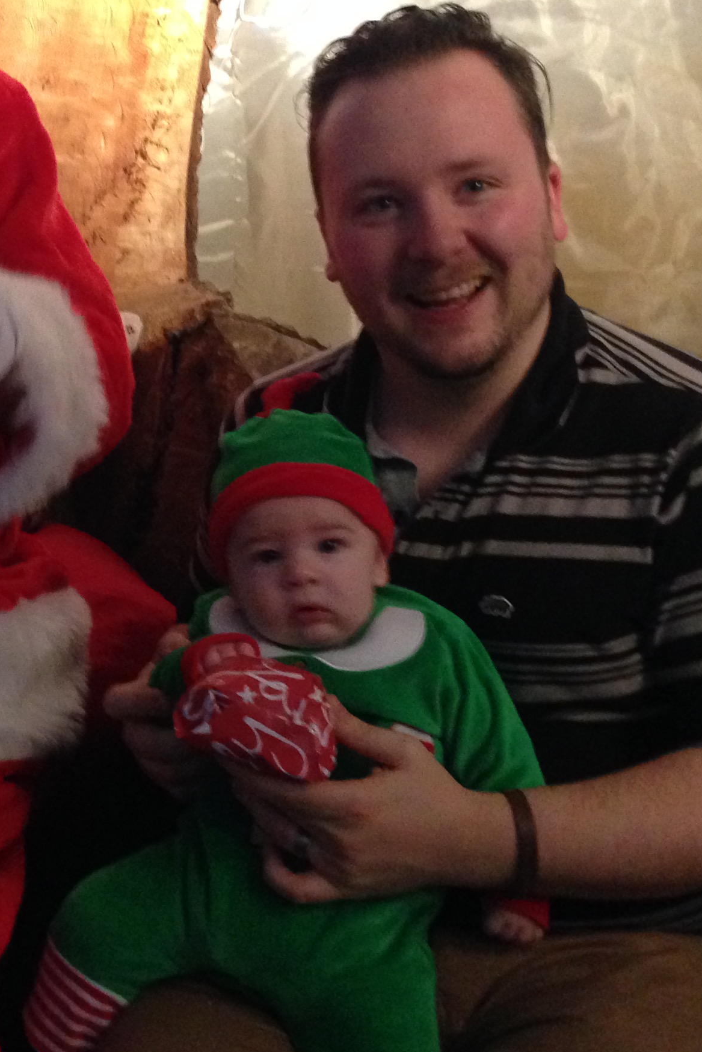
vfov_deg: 31.2
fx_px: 1871
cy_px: 378
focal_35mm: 64
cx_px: 66
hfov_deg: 20.8
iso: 400
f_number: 2.4
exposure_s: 1/15
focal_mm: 4.12
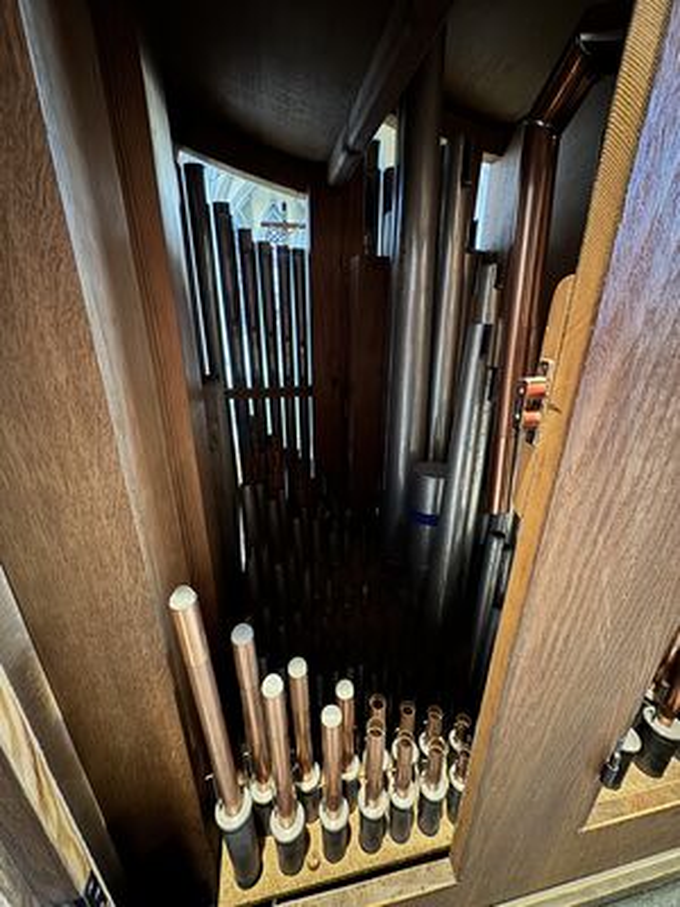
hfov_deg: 85.7
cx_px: 340
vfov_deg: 102.1
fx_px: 367
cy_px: 454
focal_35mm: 14
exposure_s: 1/8
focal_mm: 2.22
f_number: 2.2
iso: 1250
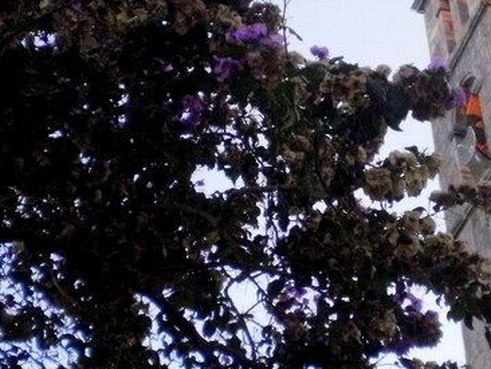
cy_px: 126
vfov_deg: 17.8
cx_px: 357
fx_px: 1178
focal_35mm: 83
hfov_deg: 23.3
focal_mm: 6.3
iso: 400
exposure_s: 1/100
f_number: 3.1
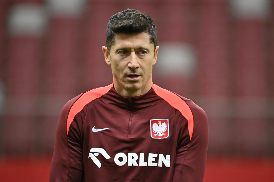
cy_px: 91
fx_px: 4185
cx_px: 137
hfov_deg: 3.7
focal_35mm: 550
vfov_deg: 2.5
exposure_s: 1/400
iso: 1600
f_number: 5.6
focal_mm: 550
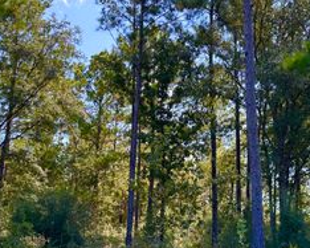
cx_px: 217
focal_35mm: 50
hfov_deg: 36.8
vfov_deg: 30.2
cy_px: 141
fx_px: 459
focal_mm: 6.86
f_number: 1.78
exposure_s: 1/587
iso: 80
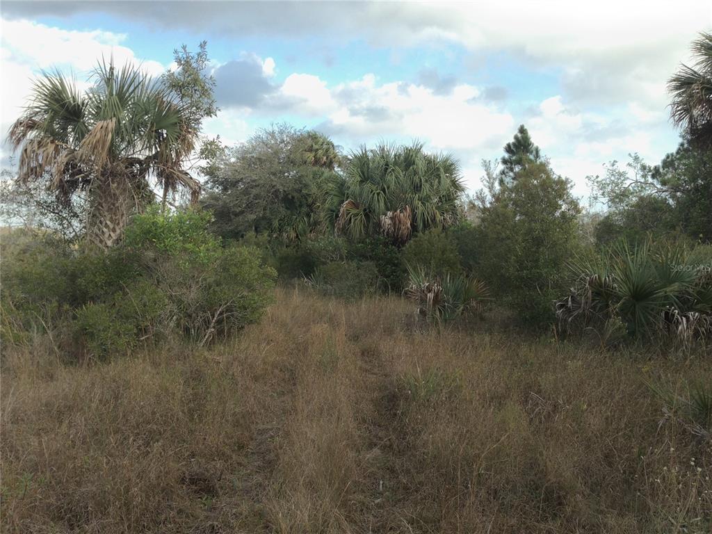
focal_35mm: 33
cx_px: 356
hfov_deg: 55.4
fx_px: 679
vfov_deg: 42.9
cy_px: 267
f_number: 2.4
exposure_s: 1/120
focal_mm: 4.12
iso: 50
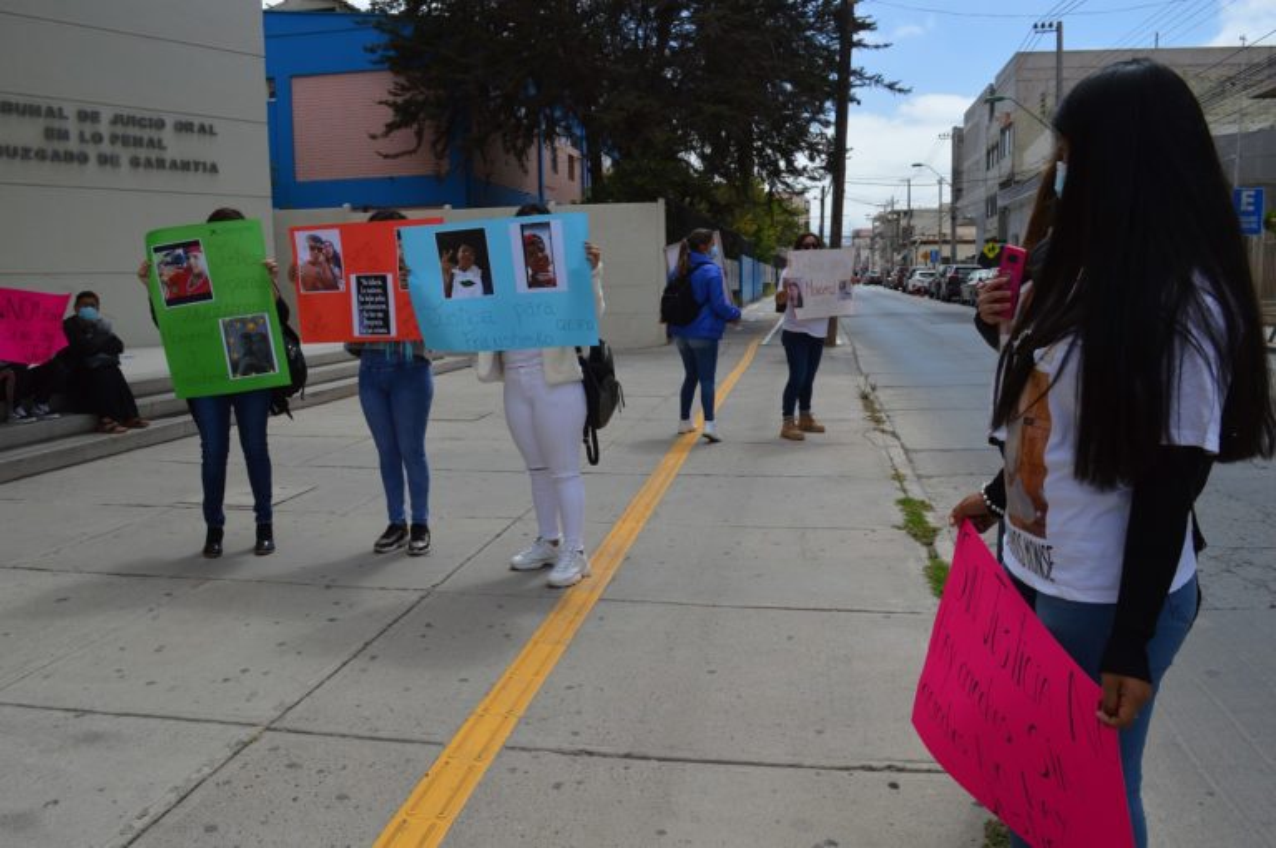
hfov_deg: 67.4
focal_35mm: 27
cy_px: 424
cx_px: 638
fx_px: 956
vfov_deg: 47.8
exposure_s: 1/400
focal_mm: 18
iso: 100
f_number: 7.1
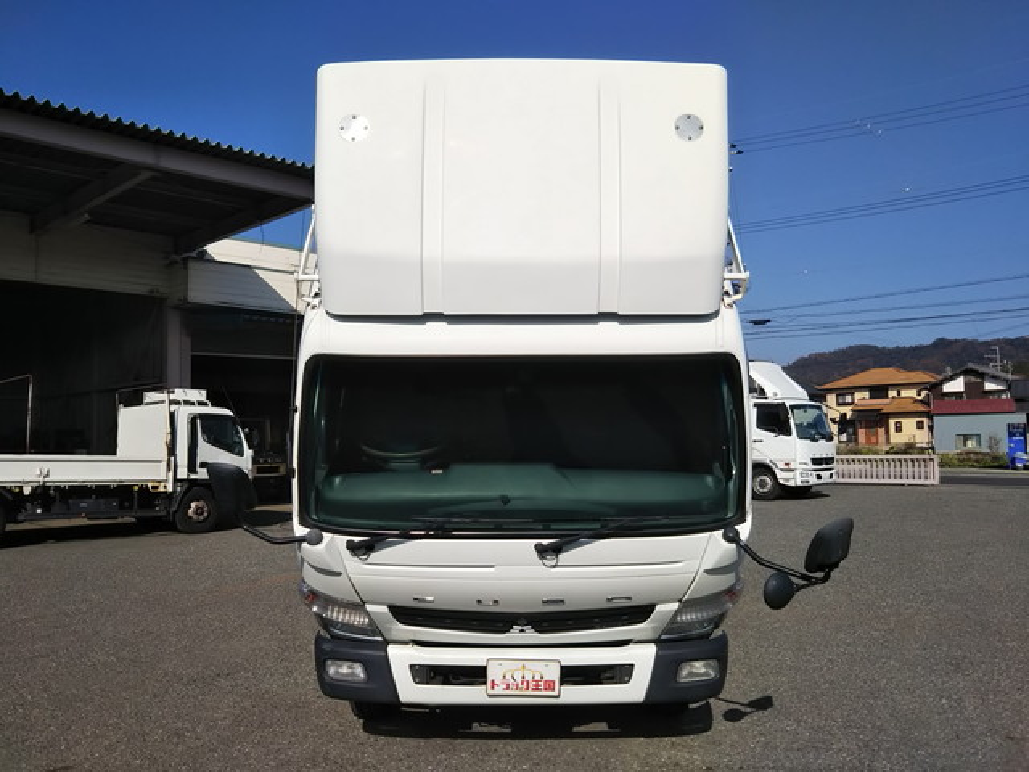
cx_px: 514
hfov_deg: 60.0
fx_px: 892
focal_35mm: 30
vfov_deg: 46.8
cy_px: 386
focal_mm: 4
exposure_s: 1/2018
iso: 20
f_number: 2.2
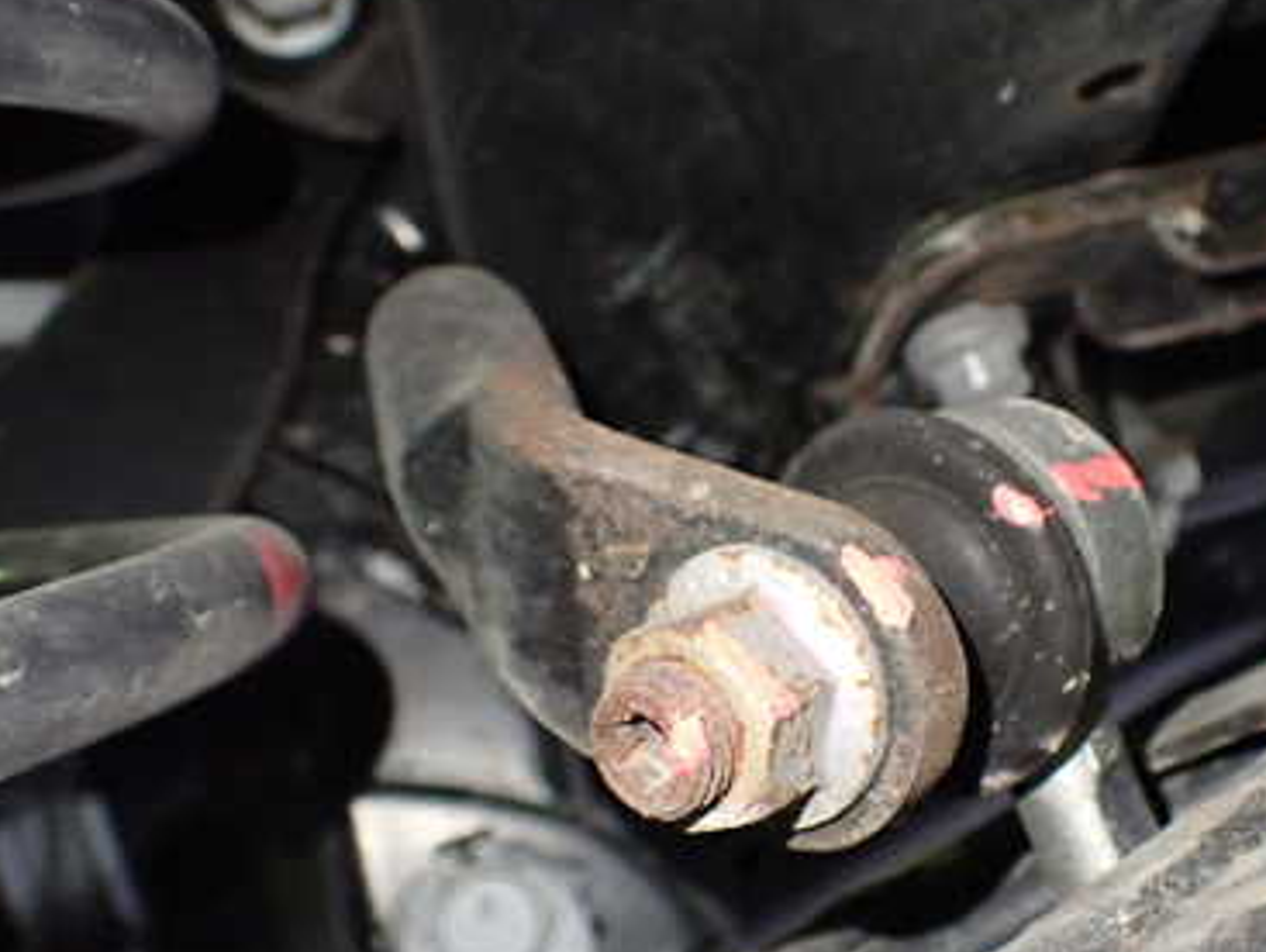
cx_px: 855
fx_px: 1794
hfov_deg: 38.4
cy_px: 559
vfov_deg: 29.7
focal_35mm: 49
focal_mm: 5.4
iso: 800
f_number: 2.3
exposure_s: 1/50
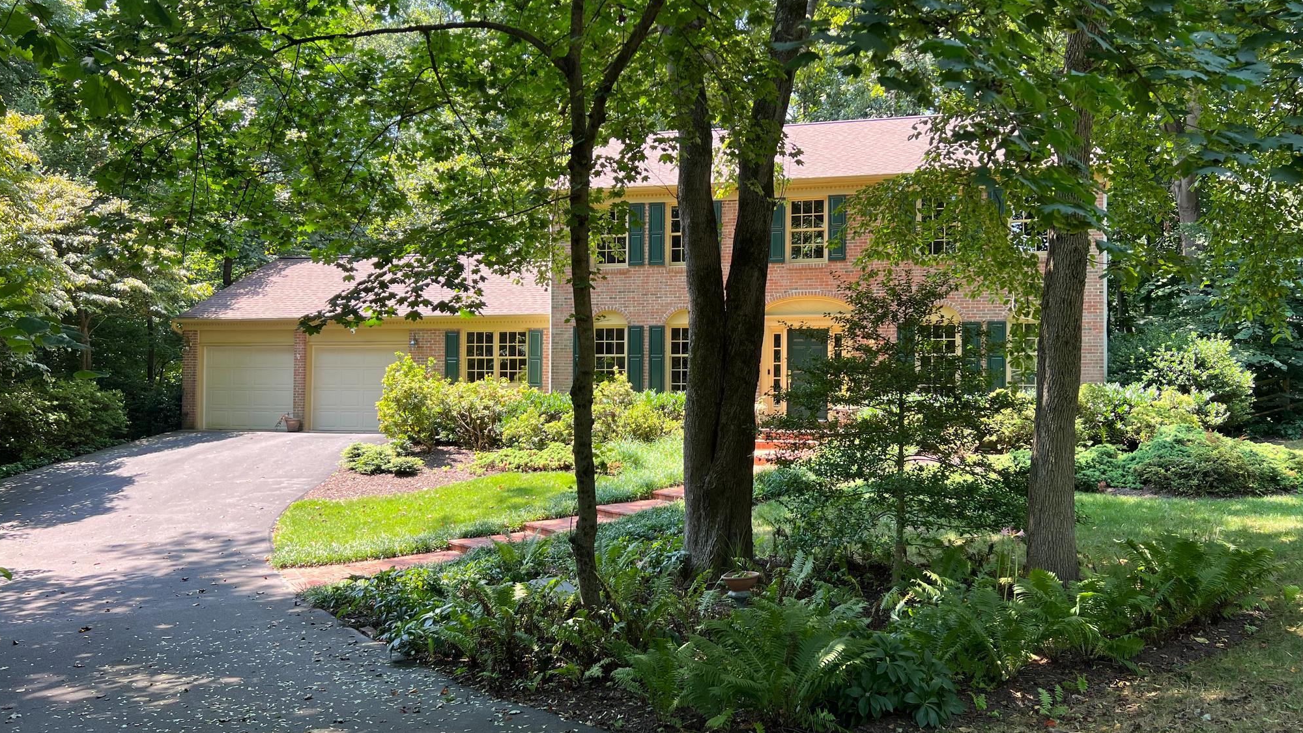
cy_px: 369
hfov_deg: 66.1
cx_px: 658
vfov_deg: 40.2
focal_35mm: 29
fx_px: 1002
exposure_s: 1/244
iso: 40
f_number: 1.5
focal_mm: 5.7
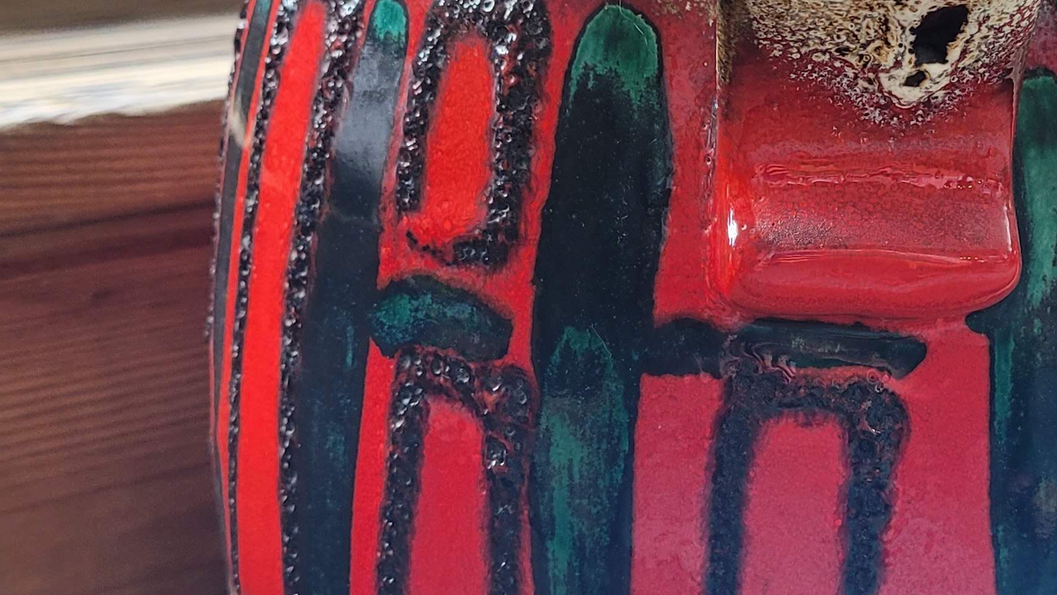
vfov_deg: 17.9
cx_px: 823
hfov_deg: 30.8
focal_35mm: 67
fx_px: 1878
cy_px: 199
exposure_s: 1/100
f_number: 1.8
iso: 100
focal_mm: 5.4
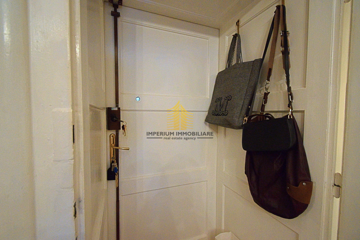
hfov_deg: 100.4
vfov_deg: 77.3
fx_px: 150
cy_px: 120
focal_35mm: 15
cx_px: 180
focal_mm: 10
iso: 2800
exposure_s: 1/60
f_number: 4.5
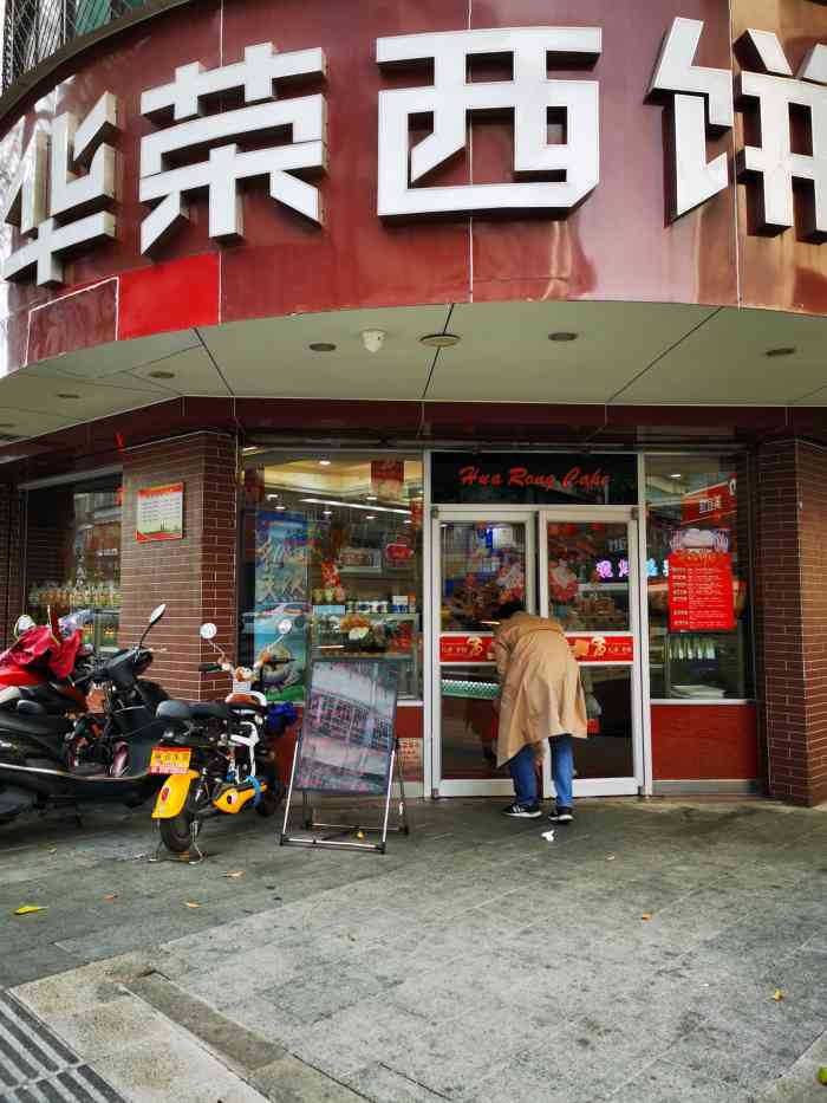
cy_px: 552
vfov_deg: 65.3
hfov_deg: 51.4
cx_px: 414
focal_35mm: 27
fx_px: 860
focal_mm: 5.56
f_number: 1.6
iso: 50
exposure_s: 1/417
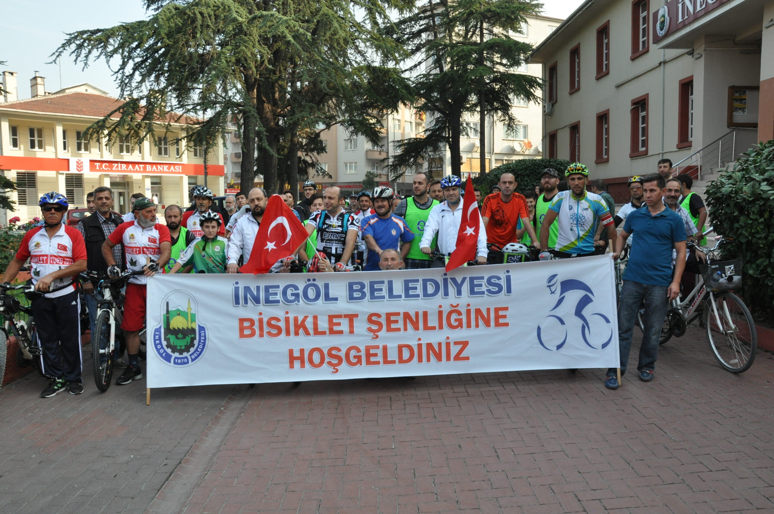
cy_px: 257
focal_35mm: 27
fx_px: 580
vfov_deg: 47.8
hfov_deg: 67.4
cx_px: 387
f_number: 10
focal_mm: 18
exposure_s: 1/400
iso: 800
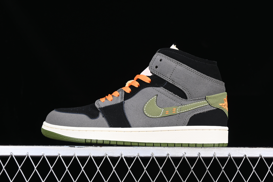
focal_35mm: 75
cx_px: 136
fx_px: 569
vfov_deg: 18.2
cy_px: 91
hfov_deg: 27.0
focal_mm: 50
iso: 160
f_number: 6.3
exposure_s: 1/60
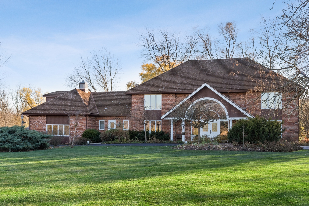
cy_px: 111
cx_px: 168
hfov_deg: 48.4
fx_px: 343
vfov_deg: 33.4
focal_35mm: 40
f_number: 8
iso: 200
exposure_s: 1/160
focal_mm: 24
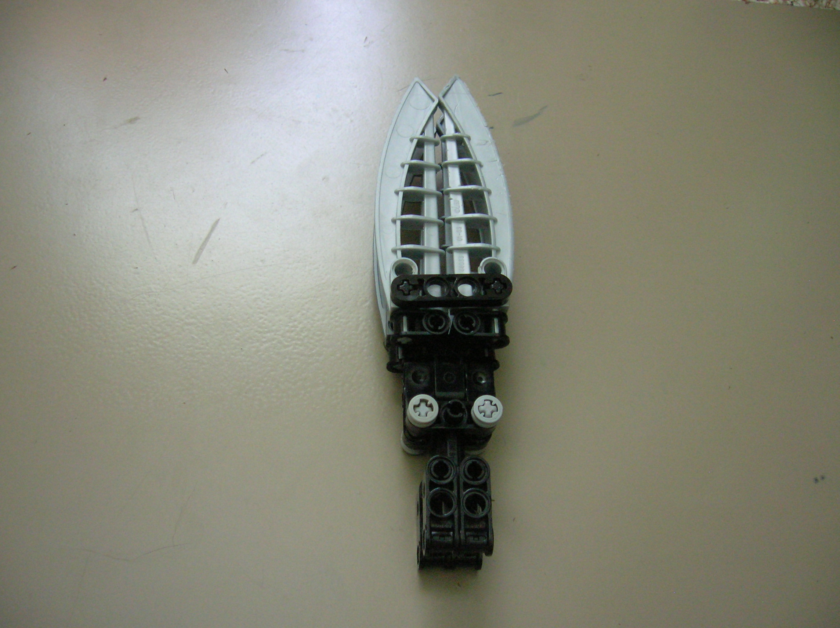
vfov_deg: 41.7
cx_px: 420
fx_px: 824
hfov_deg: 54.0
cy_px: 314
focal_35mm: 34
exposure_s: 1/1.7
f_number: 2.9
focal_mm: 5.7
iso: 200
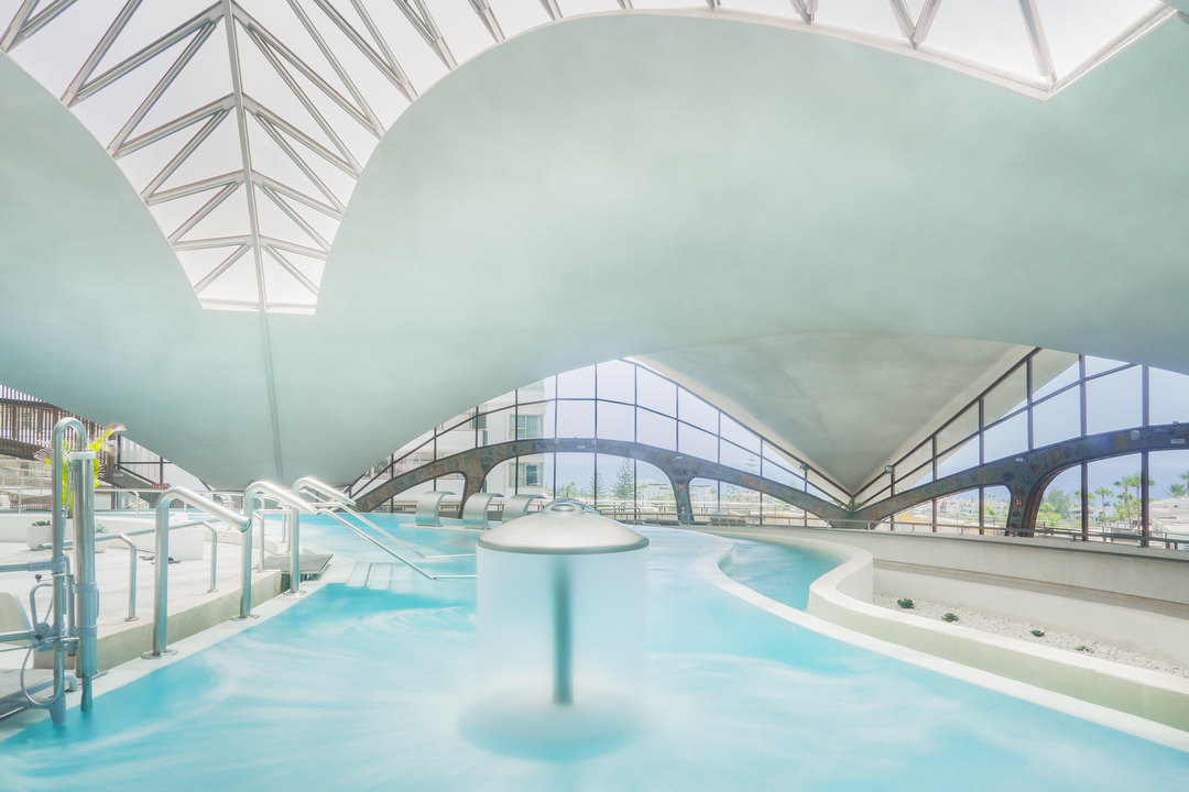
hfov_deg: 81.2
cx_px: 594
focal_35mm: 21
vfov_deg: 59.5
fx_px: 694
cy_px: 396
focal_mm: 14
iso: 50
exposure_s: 6
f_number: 22
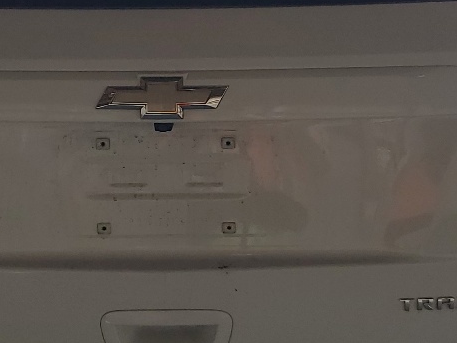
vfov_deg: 16.2
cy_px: 161
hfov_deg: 21.5
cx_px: 207
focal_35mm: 91
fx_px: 1202
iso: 50
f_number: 1.5
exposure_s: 1/323
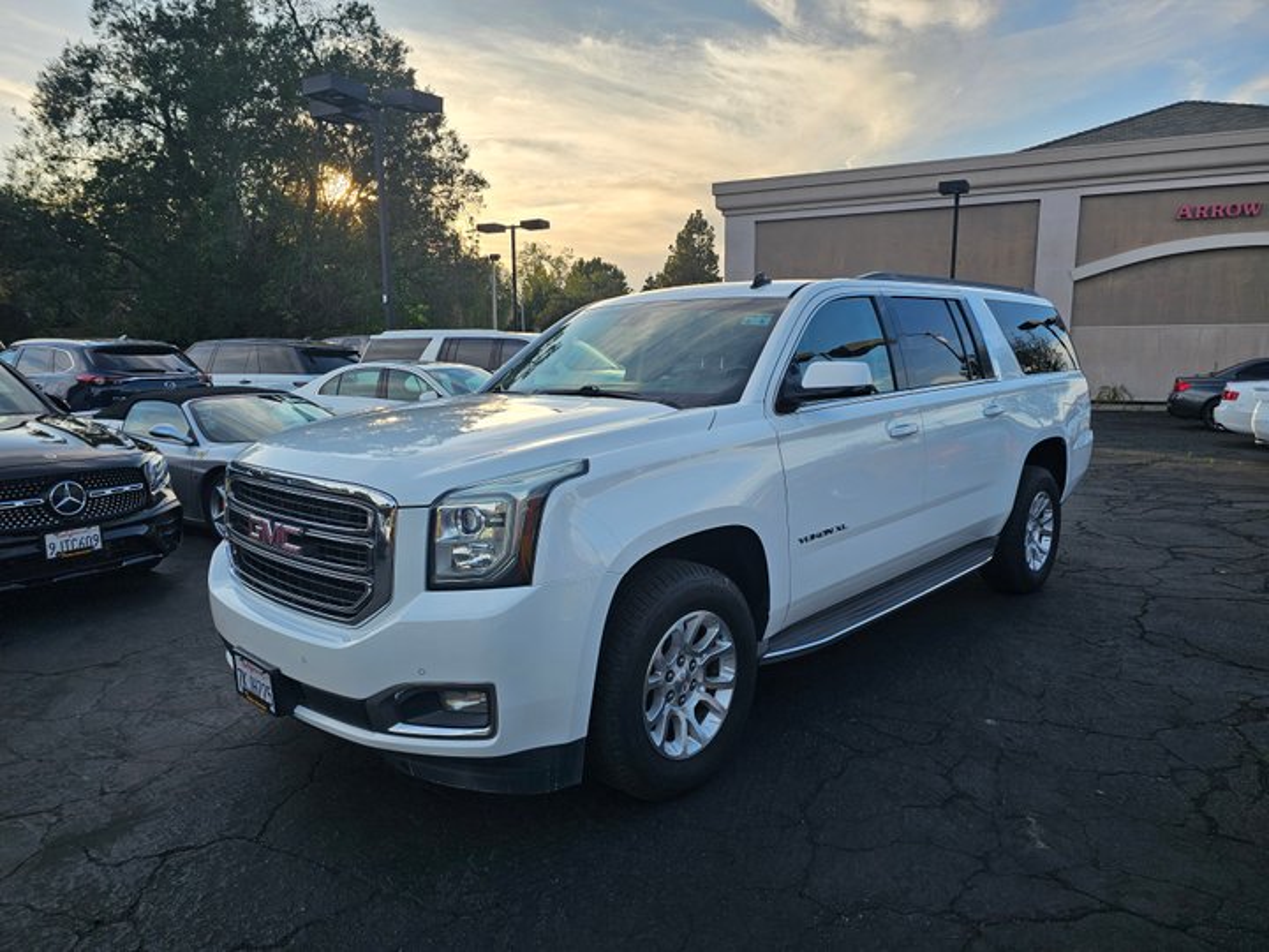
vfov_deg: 58.9
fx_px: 843
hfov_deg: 73.9
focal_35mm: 23
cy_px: 476
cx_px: 634
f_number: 1.7
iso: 10
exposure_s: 1/303
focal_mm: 6.3
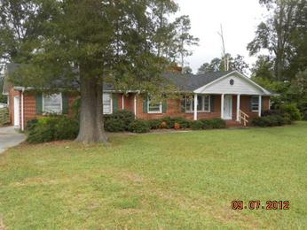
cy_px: 115
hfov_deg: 53.9
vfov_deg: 41.8
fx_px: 302
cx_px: 154
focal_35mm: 34
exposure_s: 1/200
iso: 80
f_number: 3.9
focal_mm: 6
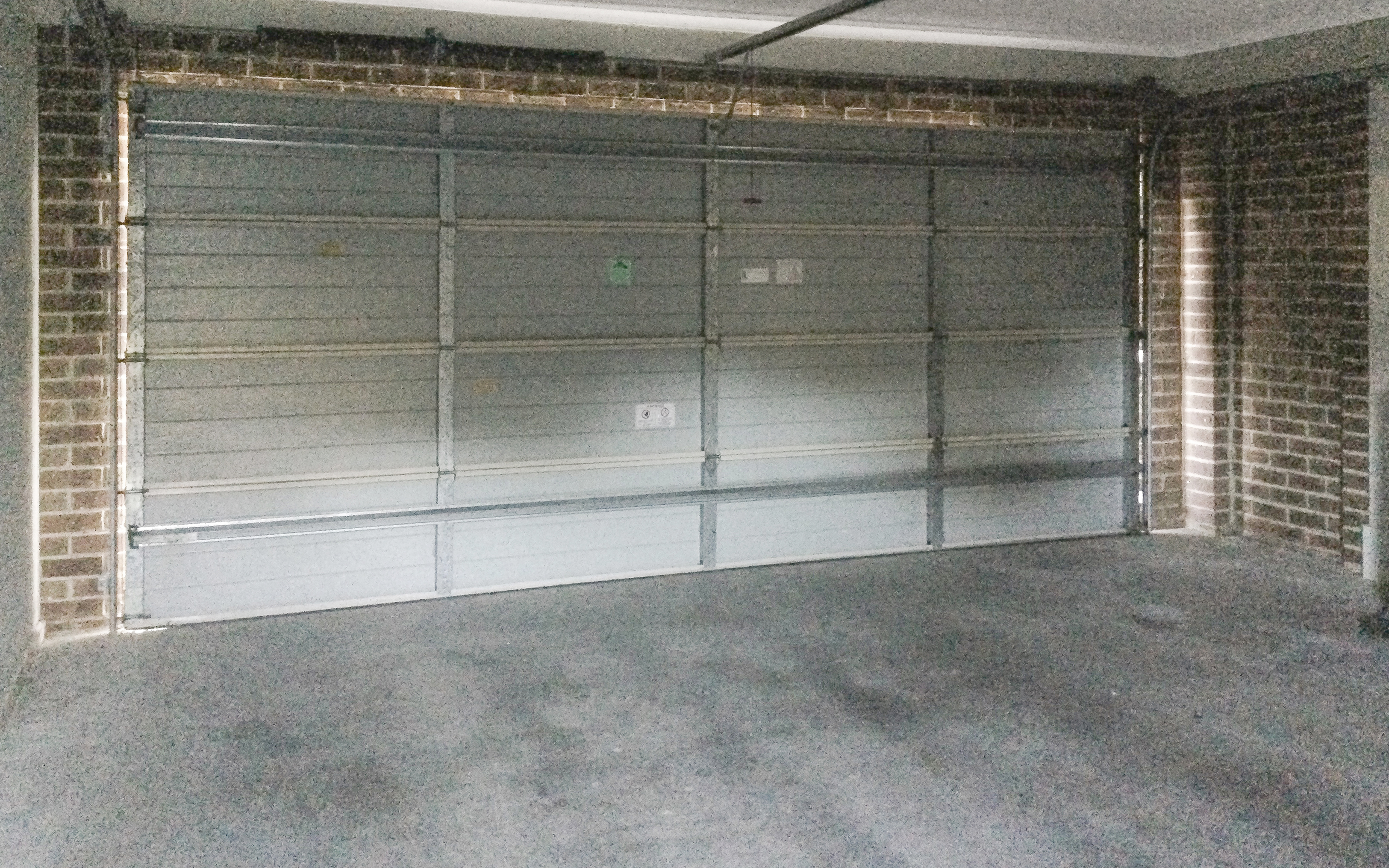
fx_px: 1249
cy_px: 362
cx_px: 697
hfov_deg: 58.1
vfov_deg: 38.2
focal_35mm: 33
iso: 800
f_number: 2.4
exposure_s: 1/17
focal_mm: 3.3
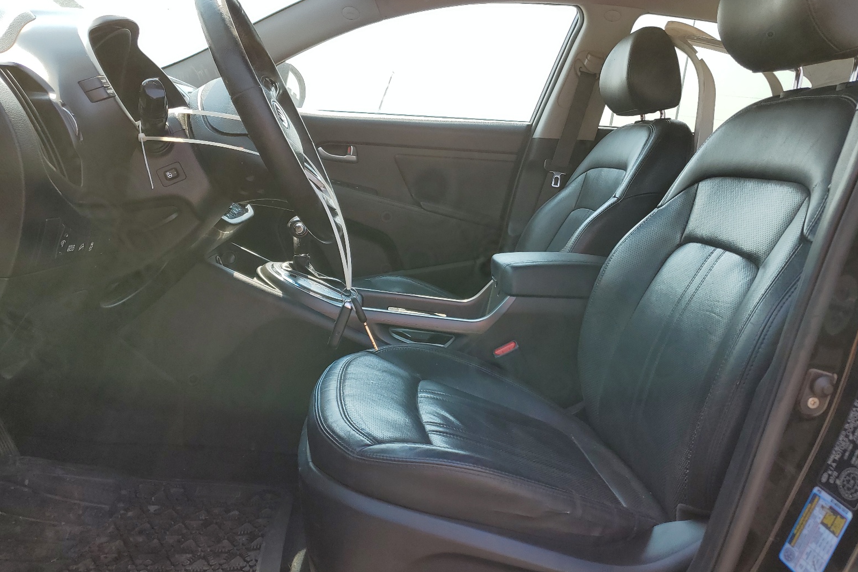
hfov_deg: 65.5
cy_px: 304
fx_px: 667
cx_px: 443
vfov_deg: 46.4
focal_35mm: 28
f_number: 1.5
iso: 50
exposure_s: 1/833
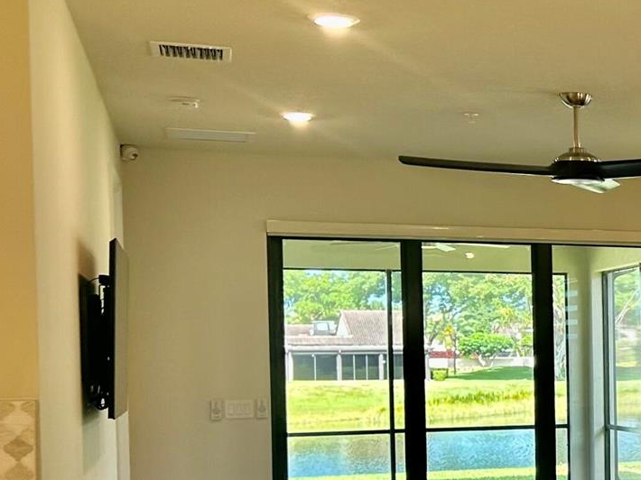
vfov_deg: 19.4
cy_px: 402
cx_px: 916
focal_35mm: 75
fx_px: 1388
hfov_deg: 22.2
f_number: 1.5
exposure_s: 1/149
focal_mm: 5.7
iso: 64
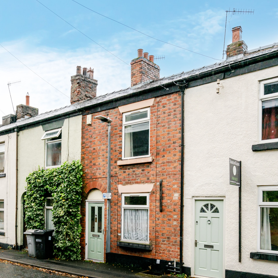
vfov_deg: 45.8
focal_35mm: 35
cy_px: 202
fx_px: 318
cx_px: 117
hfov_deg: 47.0
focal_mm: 16
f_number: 7.1
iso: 250
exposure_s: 1/100
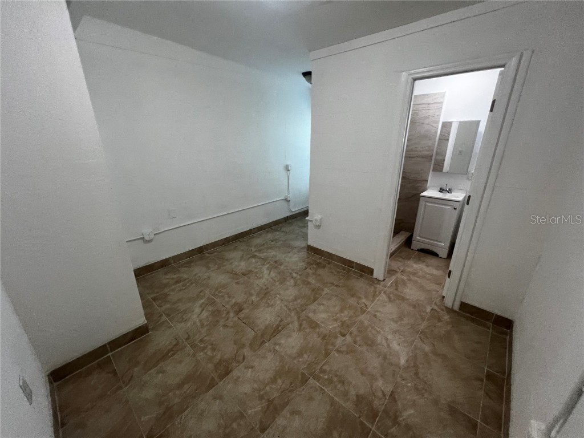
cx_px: 292
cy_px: 219
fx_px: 219
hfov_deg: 106.2
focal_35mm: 13
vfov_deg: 89.9
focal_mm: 1.57
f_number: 1.8
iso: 250
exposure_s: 1/120
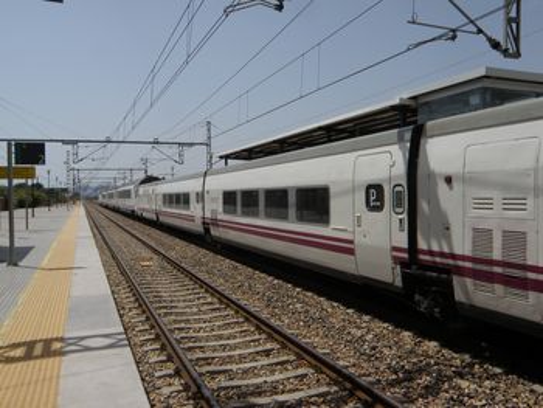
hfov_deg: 56.8
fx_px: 502
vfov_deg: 44.2
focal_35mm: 32
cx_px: 272
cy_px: 204
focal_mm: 5.72
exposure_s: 1/800
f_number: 5.6
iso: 64
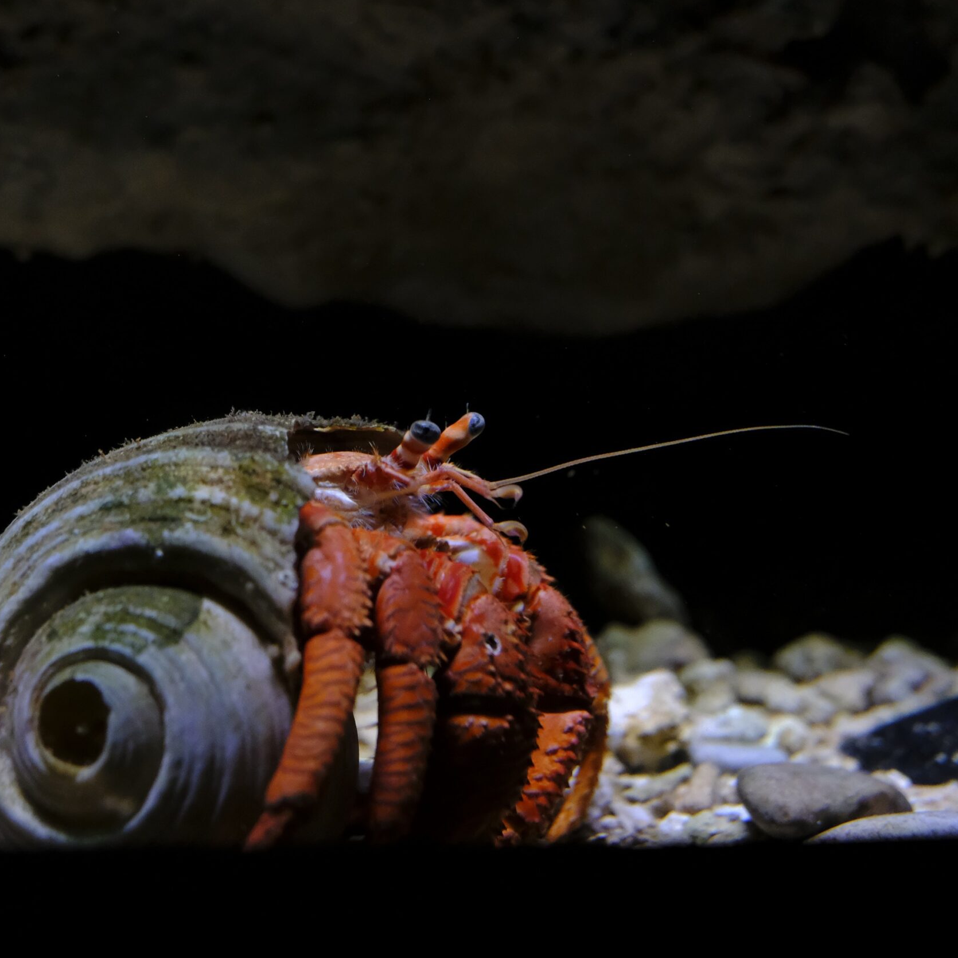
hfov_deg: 38.8
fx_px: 1346
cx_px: 325
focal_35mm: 43
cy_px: 476
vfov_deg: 39.2
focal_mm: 22
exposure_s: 1/125
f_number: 3.2
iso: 6400
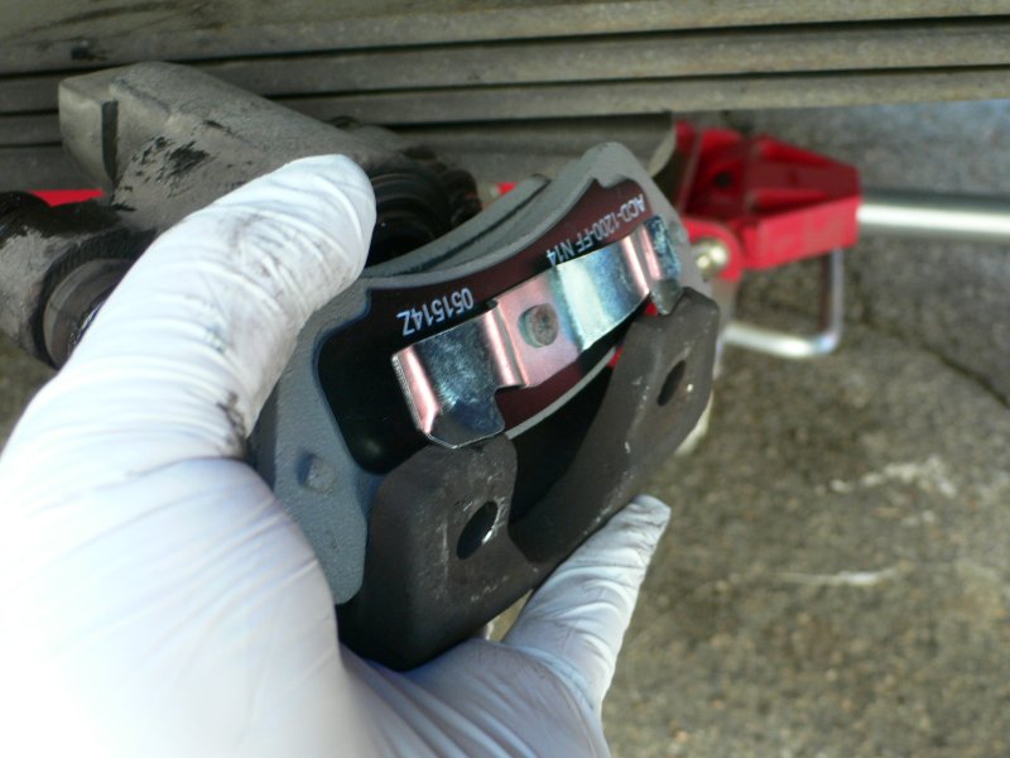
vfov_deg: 41.8
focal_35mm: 34
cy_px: 379
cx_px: 505
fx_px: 992
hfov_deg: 54.0
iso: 100
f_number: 2.8
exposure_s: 1/30
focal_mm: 6.3
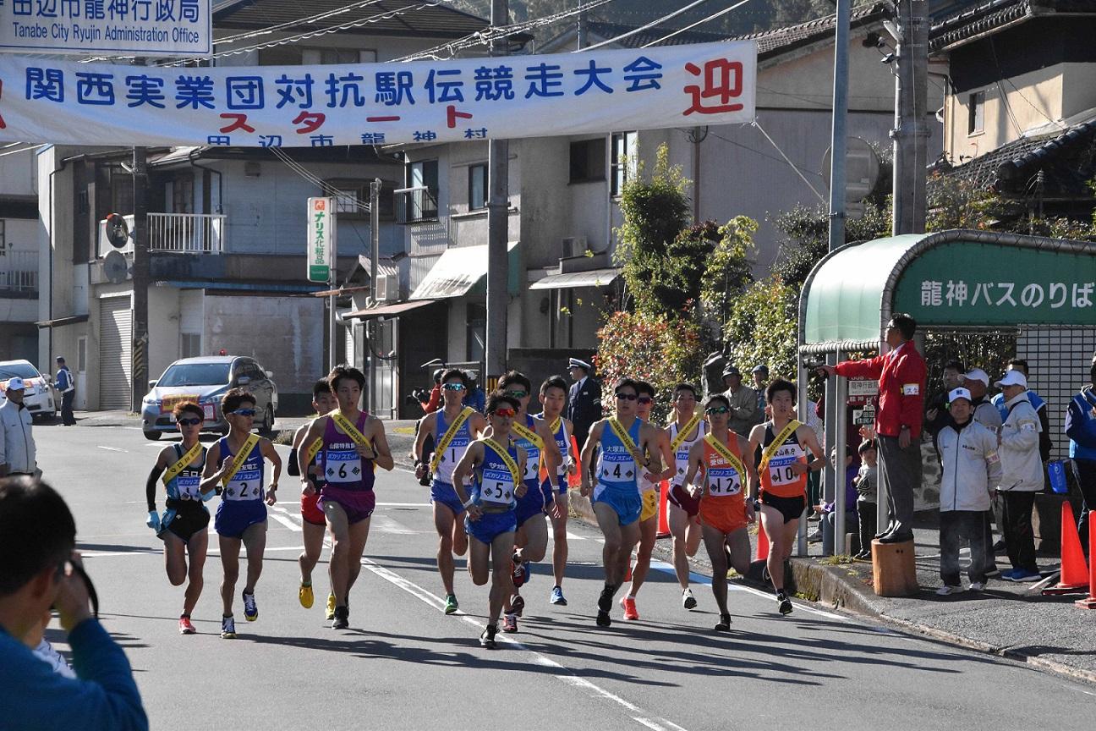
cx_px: 548
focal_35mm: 138
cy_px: 366
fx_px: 4201
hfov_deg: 14.9
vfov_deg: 9.9
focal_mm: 92
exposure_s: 1/2500
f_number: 13
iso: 3200
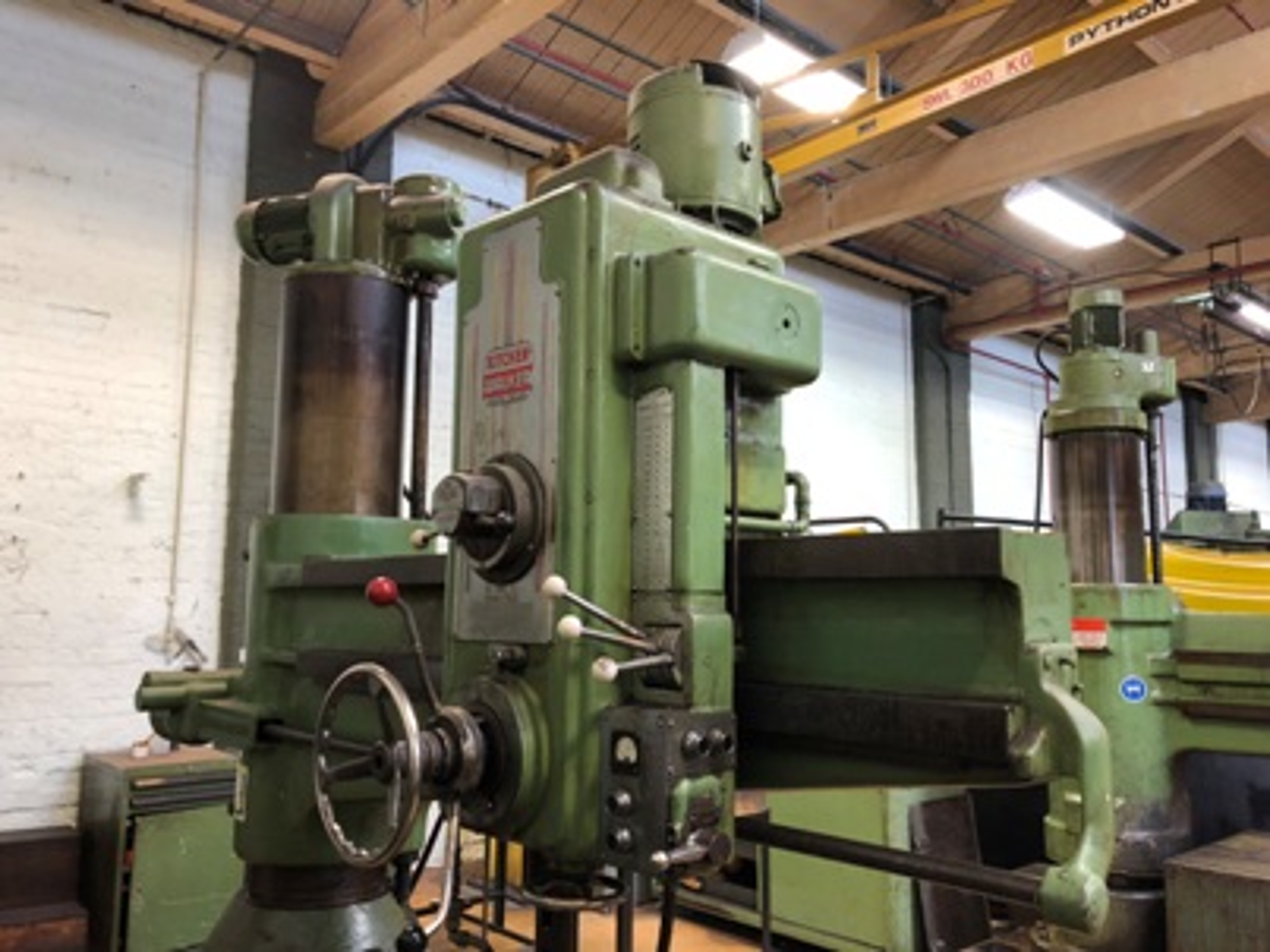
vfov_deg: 49.7
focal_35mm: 28
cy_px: 476
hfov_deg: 63.5
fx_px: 1027
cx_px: 635
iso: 50
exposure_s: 1/17
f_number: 1.8
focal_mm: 3.99
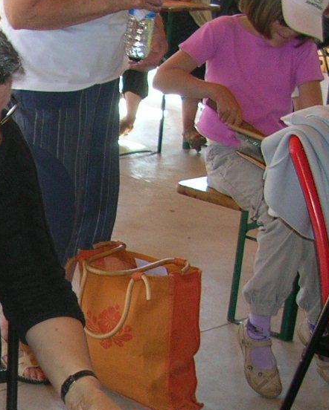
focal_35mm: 99
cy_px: 414
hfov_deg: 15.0
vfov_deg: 18.8
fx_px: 1204
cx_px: -78
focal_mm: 5.8
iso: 65
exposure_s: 1/60.1
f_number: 2.8
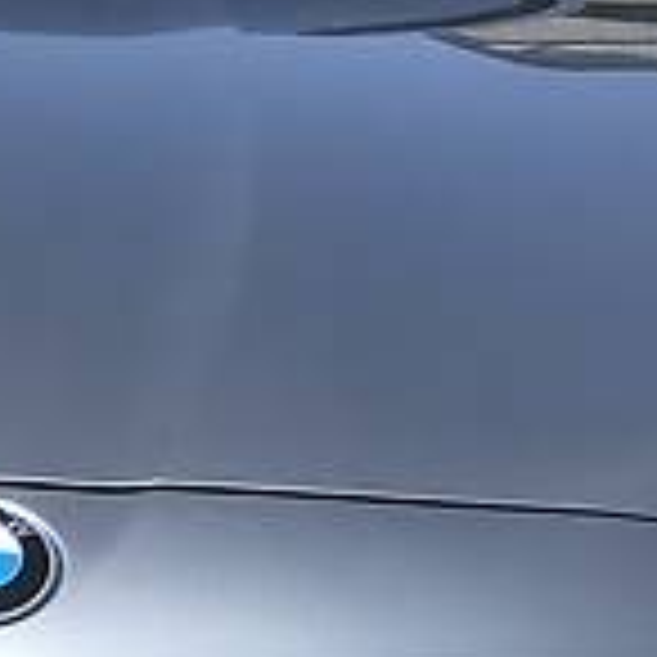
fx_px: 2920
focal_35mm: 136
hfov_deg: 12.4
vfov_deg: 12.7
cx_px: -207
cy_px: 657
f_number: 1.8
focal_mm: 4
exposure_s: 1/2336
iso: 20
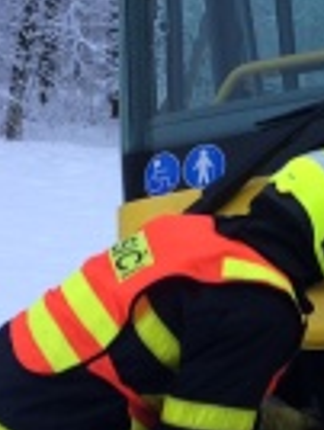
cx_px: 533
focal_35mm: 108
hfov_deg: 12.8
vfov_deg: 18.0
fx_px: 1344
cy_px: 367
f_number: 2.2
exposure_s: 1/100
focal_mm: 4.15
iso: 40
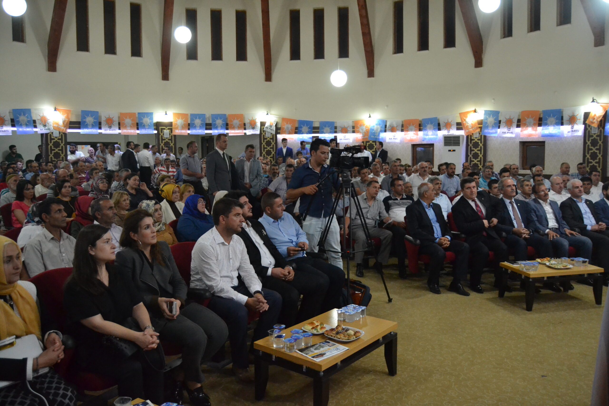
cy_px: 203
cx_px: 304
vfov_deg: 47.9
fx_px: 457
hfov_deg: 67.4
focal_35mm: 27
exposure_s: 1/80
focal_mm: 18
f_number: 3.5
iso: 3200
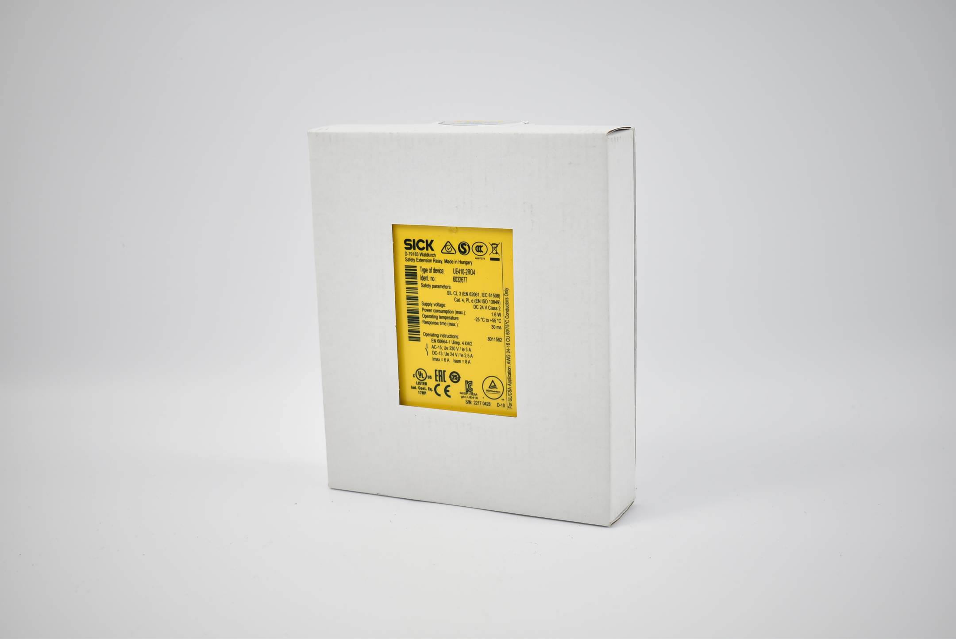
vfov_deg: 28.1
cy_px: 320
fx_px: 1276
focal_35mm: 48
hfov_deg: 41.1
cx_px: 478
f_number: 4.5
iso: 110
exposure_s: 1/50
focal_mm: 32
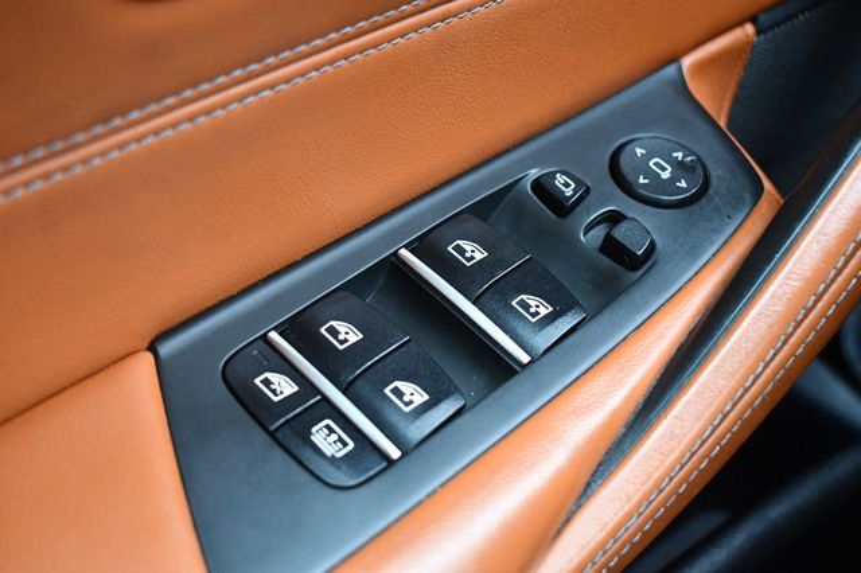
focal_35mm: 57
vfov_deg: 23.8
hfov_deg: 35.1
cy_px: 286
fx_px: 1362
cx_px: 430
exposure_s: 1/125
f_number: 4.8
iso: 2500
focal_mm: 38
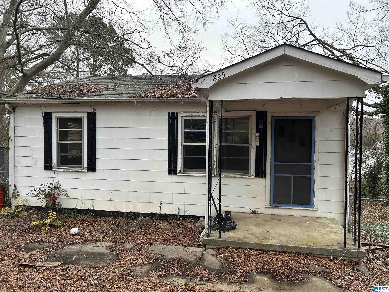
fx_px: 292
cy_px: 146
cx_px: 194
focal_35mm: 26
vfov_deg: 53.1
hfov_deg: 67.3
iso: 125
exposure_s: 1/85
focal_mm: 5.7
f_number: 1.5
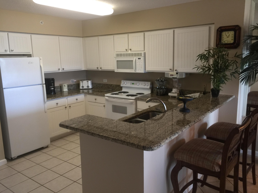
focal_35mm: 29
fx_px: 216
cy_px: 96
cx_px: 129
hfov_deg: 61.7
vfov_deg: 48.2
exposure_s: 1/15
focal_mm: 4.15
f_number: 2.2
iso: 50
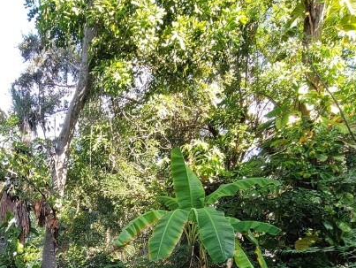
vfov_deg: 36.8
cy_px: 289
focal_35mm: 33
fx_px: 340
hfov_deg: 53.3
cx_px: 98
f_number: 2.2
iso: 50
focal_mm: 2.2
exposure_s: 1/120
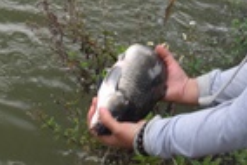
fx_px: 755
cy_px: -26
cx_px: 184
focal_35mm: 110
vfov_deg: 12.2
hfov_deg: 18.5
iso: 400
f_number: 5.6
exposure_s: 1/125
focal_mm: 24
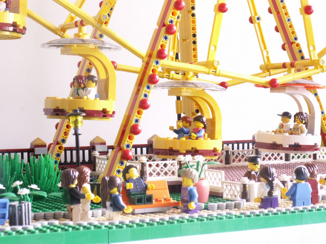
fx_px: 895
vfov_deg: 15.6
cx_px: 163
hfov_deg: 20.7
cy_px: 122
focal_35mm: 95
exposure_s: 1/2.5
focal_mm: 15.88
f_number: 8
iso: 50
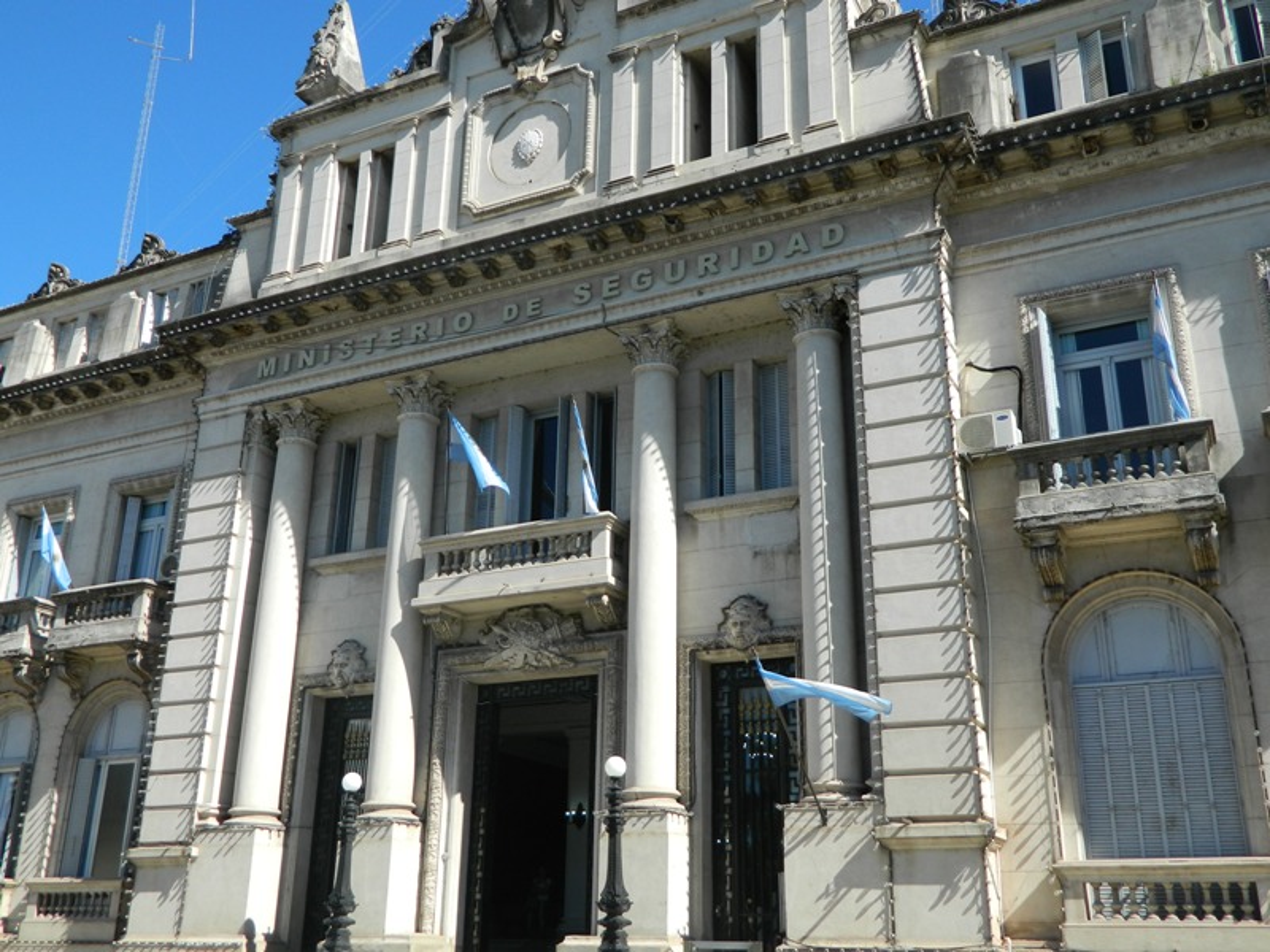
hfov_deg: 52.6
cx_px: 635
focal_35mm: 35
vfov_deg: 40.7
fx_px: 1284
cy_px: 476
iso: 80
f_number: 3.3
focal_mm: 6.2
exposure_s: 1/640
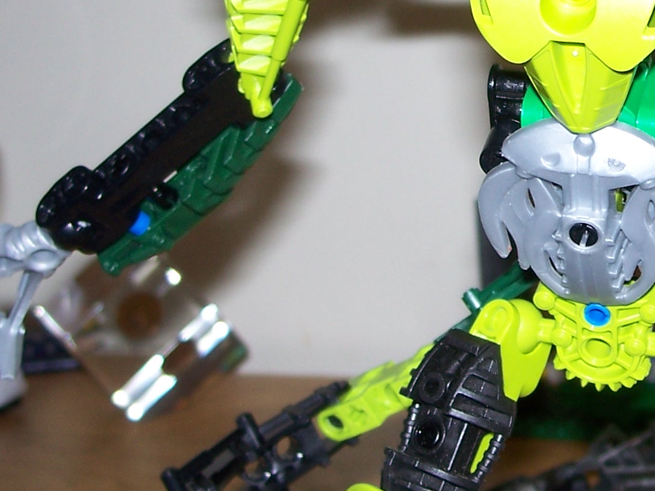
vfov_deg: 13.3
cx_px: 645
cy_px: 144
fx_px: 2100
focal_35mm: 111
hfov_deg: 17.3
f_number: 2.8
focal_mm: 7.8
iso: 80
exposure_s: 1/60
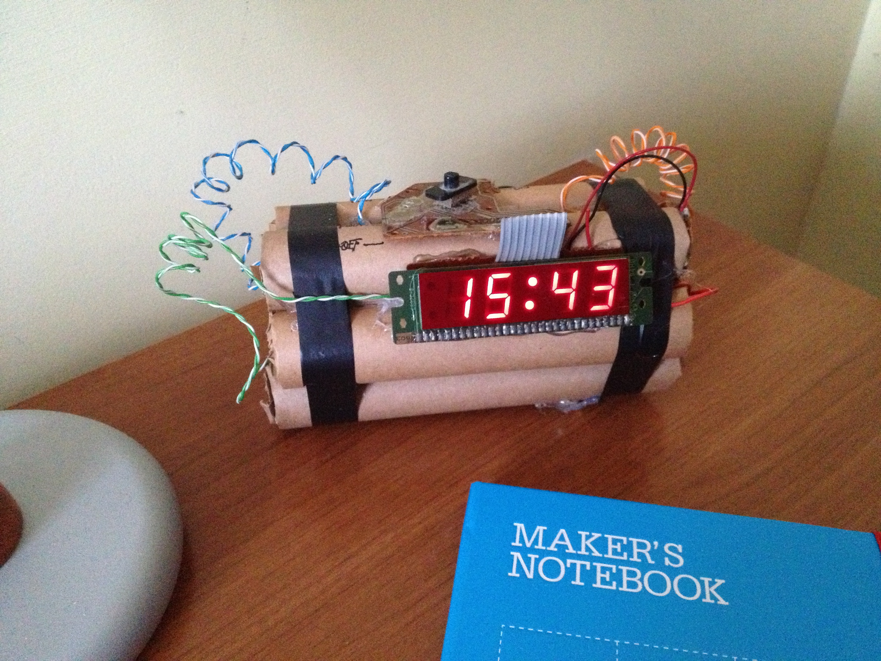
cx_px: 440
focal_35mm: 35
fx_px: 891
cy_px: 330
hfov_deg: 52.6
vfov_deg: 40.7
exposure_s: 1/15
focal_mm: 4.28
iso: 800
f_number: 2.4
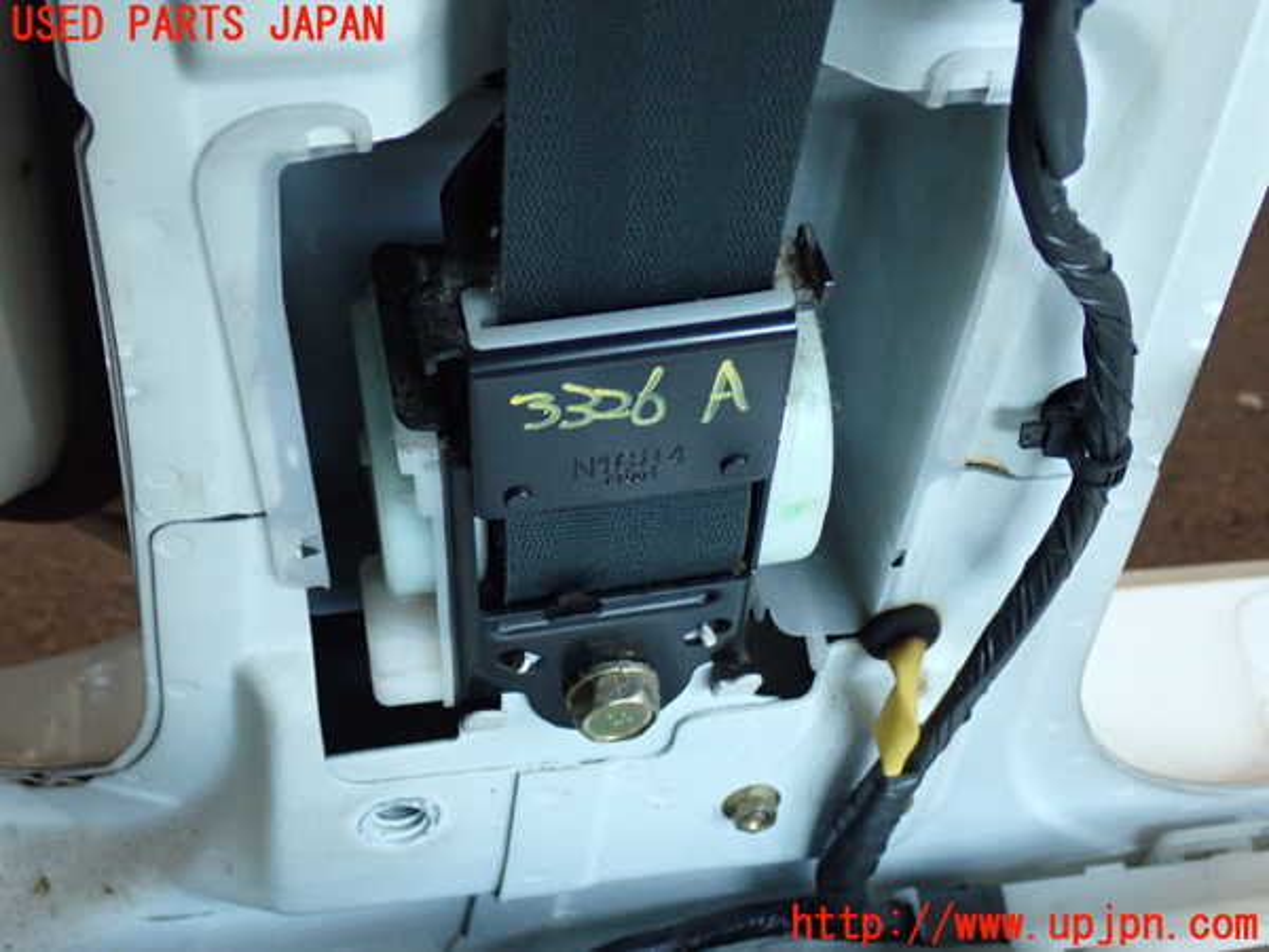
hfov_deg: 40.4
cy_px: 476
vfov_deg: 30.9
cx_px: 634
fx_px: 1723
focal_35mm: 47
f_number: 3.1
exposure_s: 1/50
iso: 800
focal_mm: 8.4
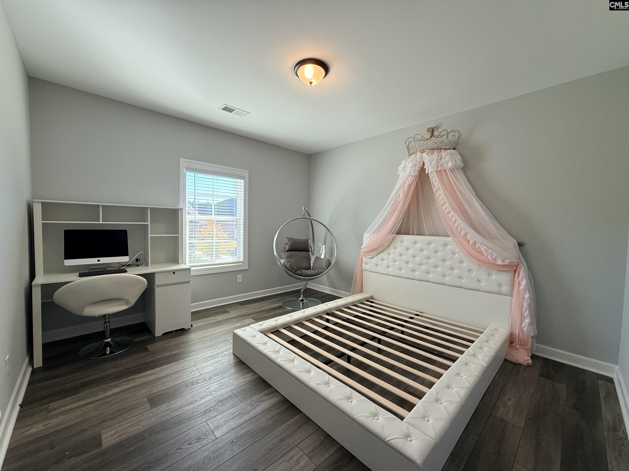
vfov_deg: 85.7
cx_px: 314
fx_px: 254
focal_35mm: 14
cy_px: 236
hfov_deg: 102.1
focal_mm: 2.22
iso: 100
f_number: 2.2
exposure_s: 1/120
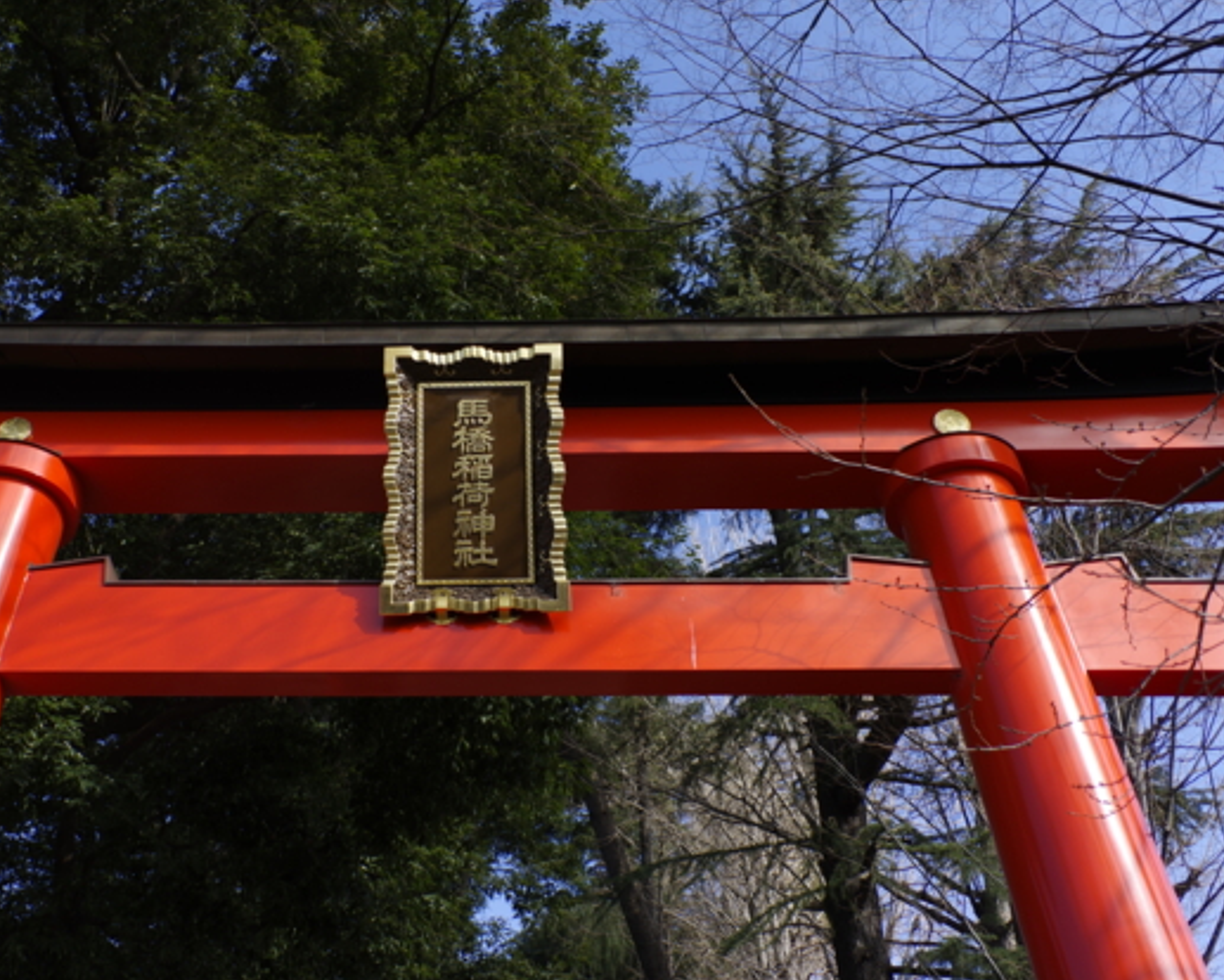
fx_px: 1305
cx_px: 474
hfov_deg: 49.9
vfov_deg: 41.2
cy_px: 490
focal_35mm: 36
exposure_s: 1/640
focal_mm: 21
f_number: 3.5
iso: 100
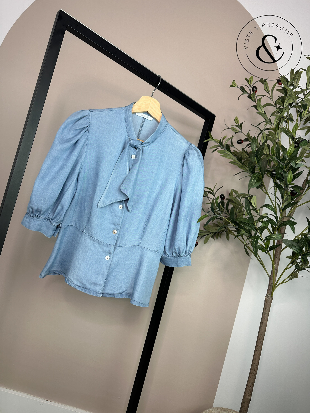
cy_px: 206
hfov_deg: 56.8
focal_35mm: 24
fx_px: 287
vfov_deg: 71.6
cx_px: 155
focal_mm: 6.86
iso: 100
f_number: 1.8
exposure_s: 1/100
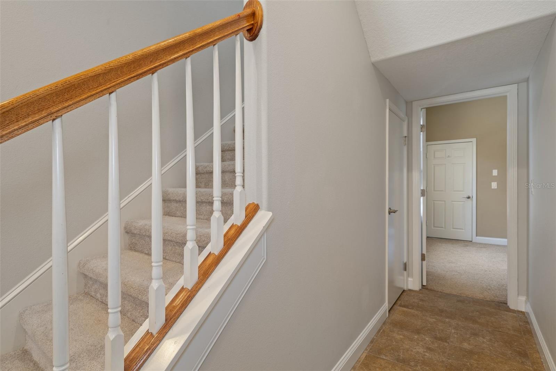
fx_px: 262
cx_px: 278
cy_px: 186
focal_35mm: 17
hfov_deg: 93.3
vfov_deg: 70.4
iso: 320
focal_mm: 17
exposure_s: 2.5
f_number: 8
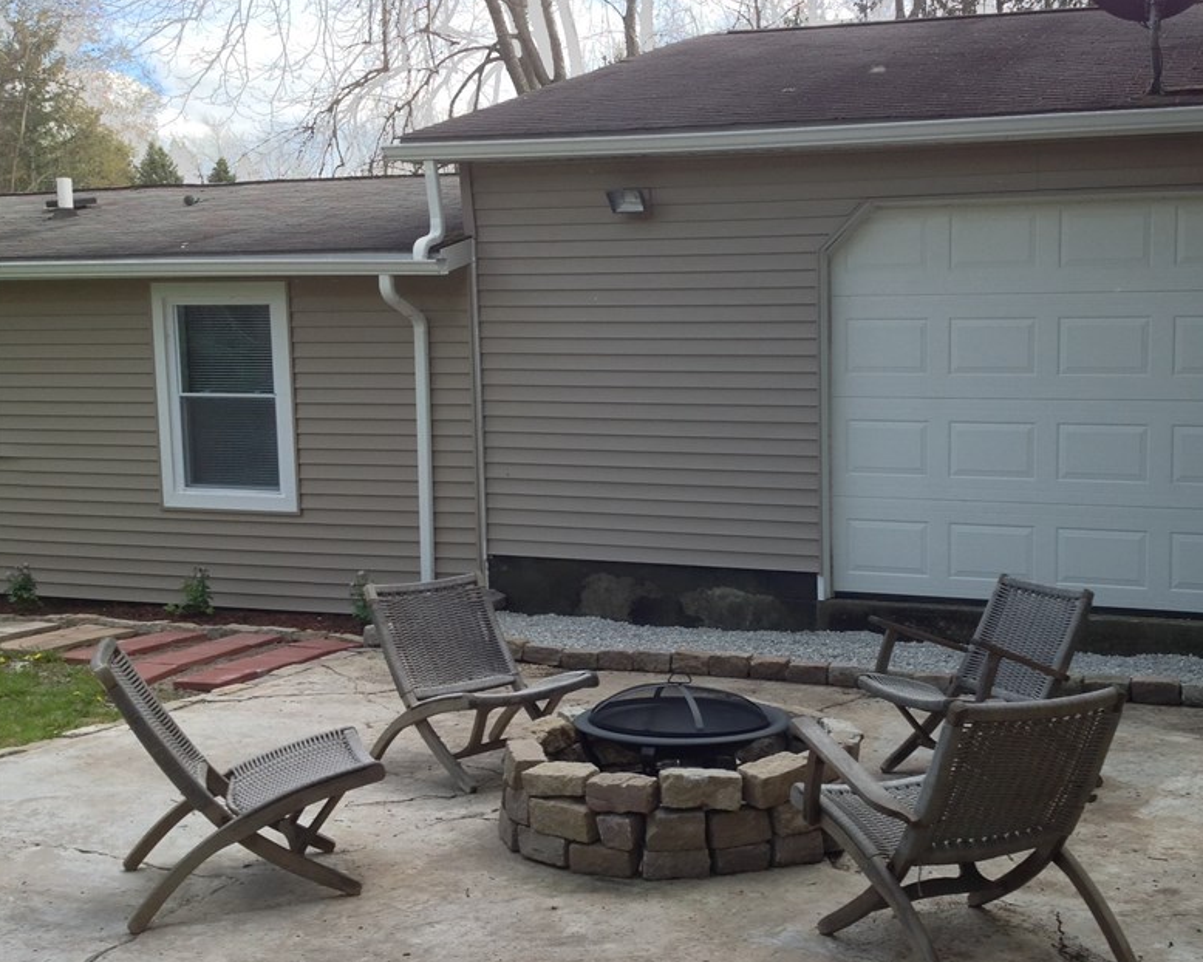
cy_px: 526
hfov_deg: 40.7
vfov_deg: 33.4
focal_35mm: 45
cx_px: 786
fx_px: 1602
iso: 50
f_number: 2.4
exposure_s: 1/351
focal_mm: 4.28
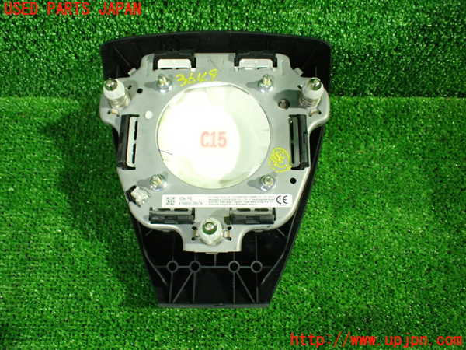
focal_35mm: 30
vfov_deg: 46.8
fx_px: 404
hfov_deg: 60.0
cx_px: 233
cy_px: 175
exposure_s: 1/30
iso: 800
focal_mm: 5.4
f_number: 2.3
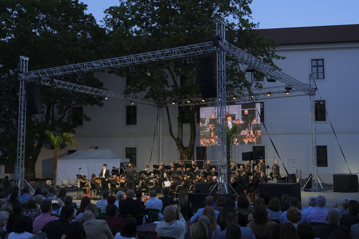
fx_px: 409
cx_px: 180
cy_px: 120
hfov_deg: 47.4
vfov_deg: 32.6
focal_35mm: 41
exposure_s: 1/125
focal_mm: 27.5
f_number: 4
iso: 800
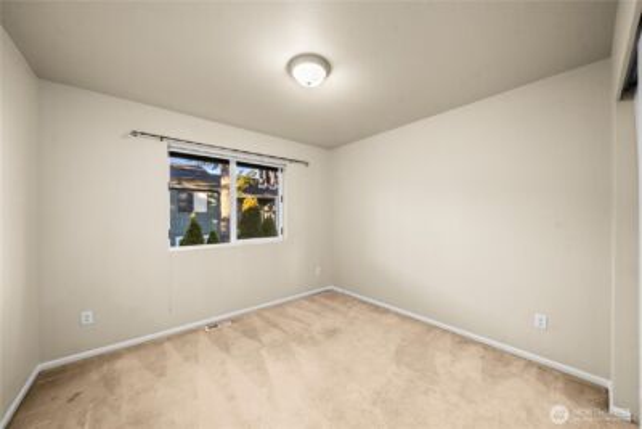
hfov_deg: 112.6
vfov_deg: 90.1
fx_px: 214
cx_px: 321
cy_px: 214
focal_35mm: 12
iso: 1000
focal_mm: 12
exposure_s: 1/8
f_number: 6.7
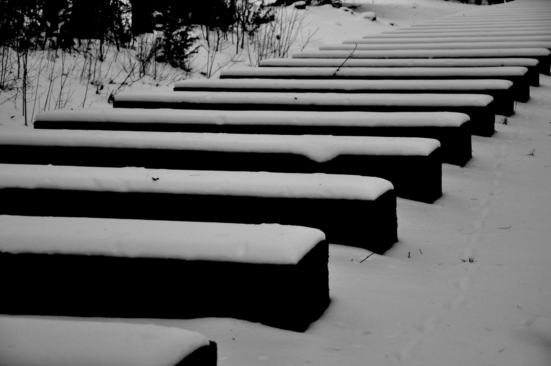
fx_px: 1422
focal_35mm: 93
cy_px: 183
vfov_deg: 14.7
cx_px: 276
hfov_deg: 21.9
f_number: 5.3
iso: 1600
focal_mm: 62
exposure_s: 1/40
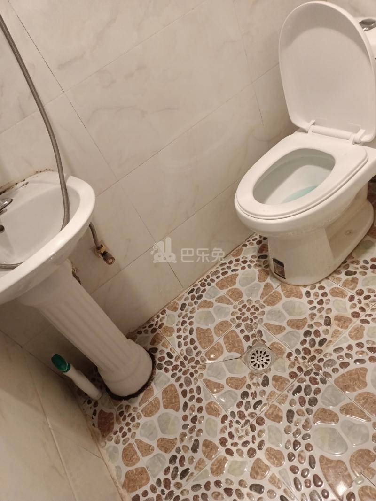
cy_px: 250
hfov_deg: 54.9
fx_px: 362
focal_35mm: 25
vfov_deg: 69.4
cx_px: 188
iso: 926
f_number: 1.79
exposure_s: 1/100
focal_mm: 4.71
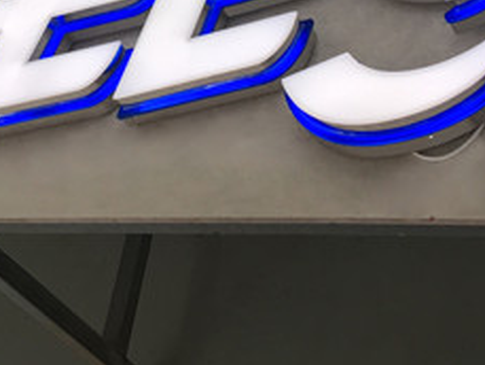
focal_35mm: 81
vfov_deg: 17.3
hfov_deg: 23.9
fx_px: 1135
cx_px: 123
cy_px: -91
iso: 40
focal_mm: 4.15
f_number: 2.2
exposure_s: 1/100
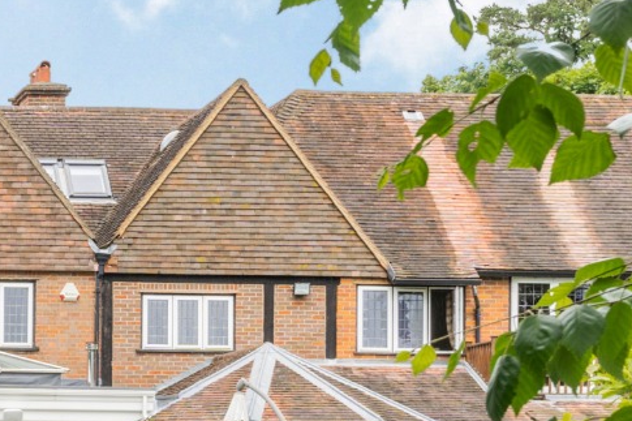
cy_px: 490
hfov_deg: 14.6
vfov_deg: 10.3
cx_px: -326
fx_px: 2299
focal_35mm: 131
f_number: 10
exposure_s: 1/60
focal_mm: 31
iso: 100
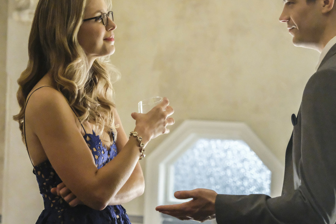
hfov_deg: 18.9
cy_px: 89
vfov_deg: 12.7
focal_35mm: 108
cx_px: 200
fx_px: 1008
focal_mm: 50
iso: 12800
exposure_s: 1/100
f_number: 2.8
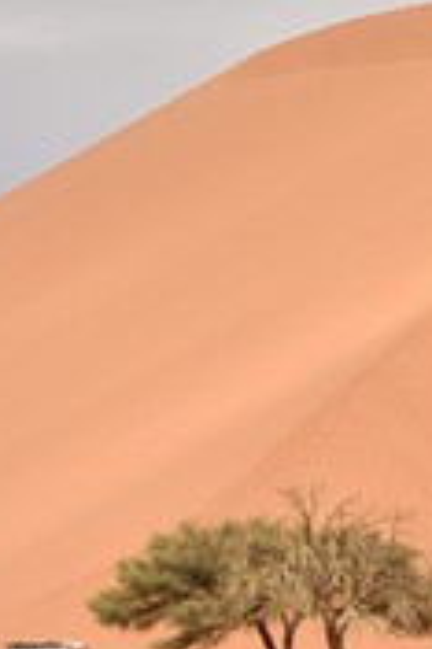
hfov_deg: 4.9
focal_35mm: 277
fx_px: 4995
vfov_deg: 7.4
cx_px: 550
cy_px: 266
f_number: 7.1
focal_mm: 116
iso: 800
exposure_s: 1/3200
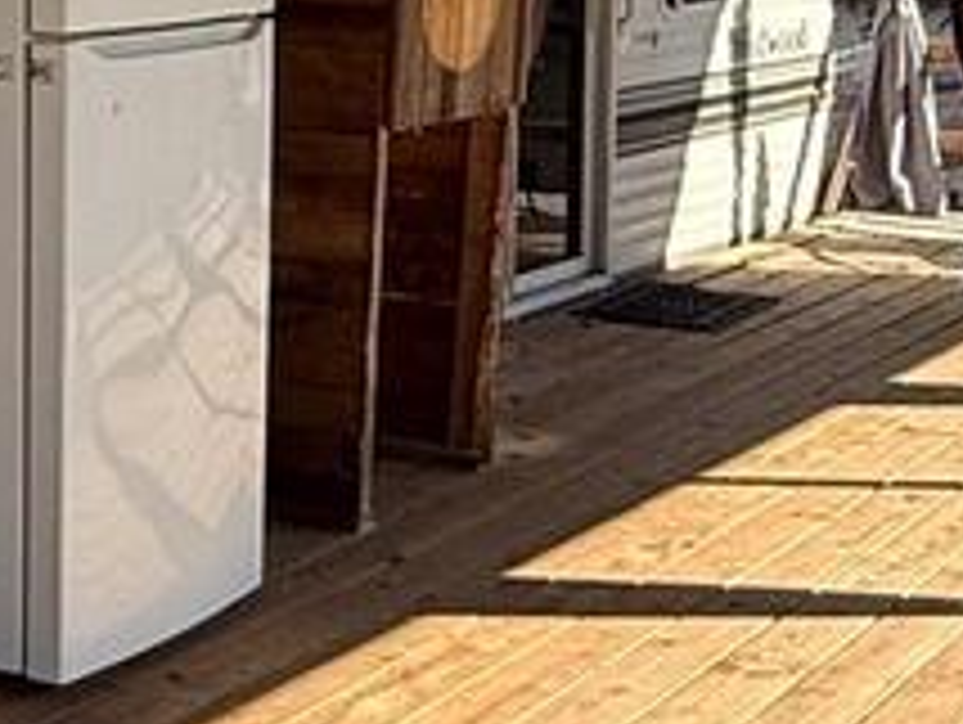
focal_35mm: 94
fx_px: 2618
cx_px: -243
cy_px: 216
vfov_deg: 15.7
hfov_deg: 19.4
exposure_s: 1/1001
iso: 50
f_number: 2.2
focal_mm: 2.22
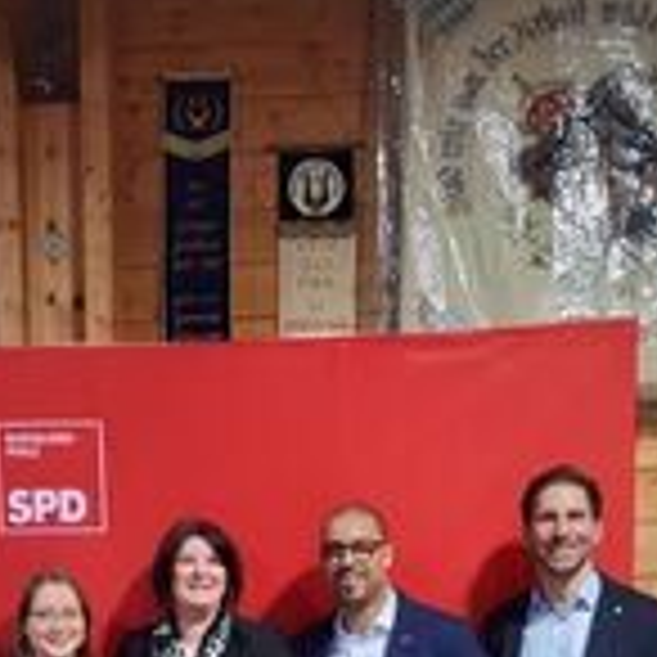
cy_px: 662
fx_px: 1353
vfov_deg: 25.9
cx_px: 189
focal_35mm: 63
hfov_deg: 27.0
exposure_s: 1/25
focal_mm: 3.92
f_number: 1.7
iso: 250
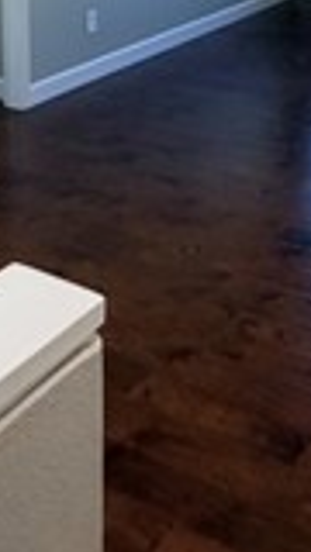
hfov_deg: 19.7
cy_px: -31
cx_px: 145
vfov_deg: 31.2
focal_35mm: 61
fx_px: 894
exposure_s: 1/120
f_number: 2.2
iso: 320
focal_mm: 2.22
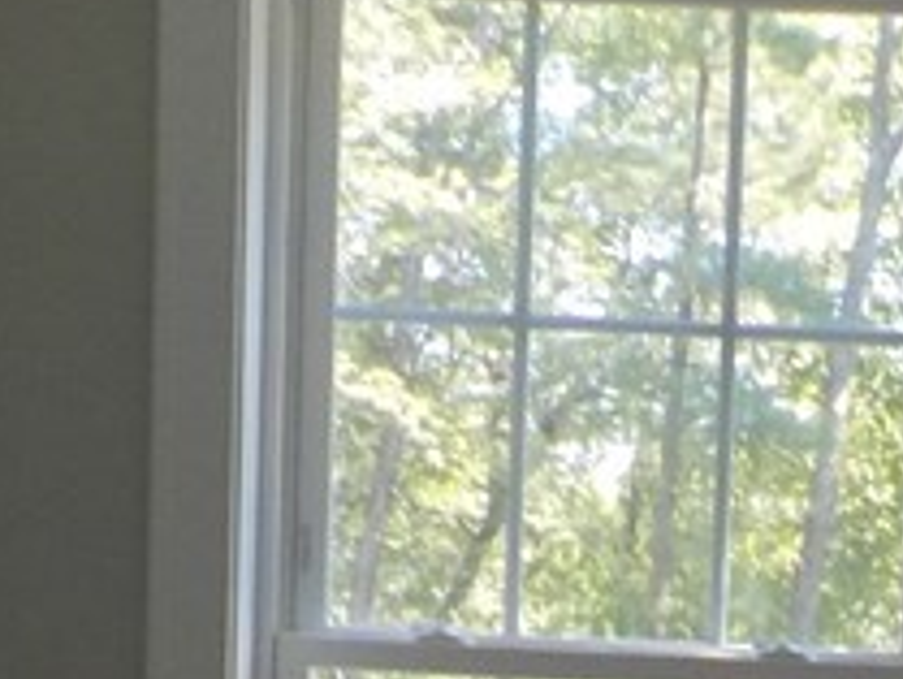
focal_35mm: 147
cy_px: 1250
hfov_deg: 13.3
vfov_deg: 9.6
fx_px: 3837
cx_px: 804
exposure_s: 1/30
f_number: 3.3
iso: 125
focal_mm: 4.1
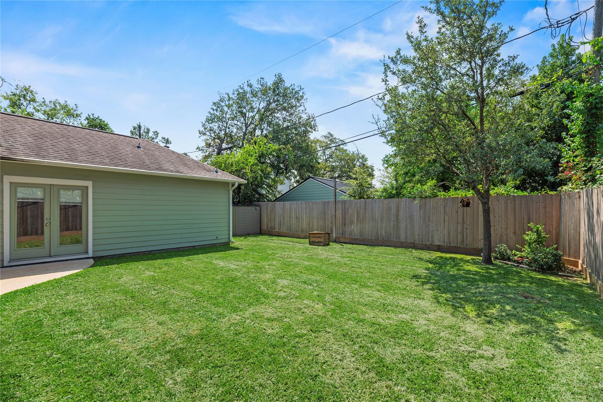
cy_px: 201
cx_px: 302
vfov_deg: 81.2
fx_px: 235
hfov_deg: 104.2
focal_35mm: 14
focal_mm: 14
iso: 100
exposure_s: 1/250
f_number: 8
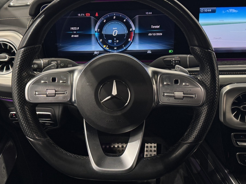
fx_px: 270
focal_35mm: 38
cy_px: 71
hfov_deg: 48.9
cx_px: 113
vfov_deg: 37.5
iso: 125
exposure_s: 1/100
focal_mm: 6.76
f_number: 1.78
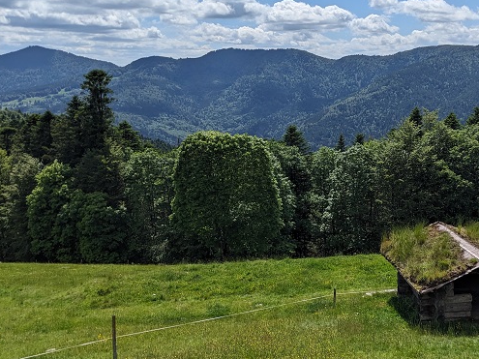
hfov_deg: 42.6
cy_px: 189
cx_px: 302
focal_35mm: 44
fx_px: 609
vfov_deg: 32.9
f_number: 1.73
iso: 62
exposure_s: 1/7812
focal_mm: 4.38
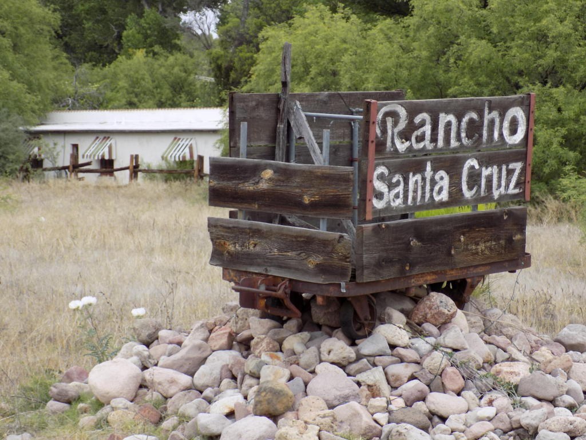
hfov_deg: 20.2
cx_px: 293
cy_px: 220
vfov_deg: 15.2
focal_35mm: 97
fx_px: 1642
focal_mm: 17.2
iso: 80
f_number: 4.6
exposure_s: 1/125
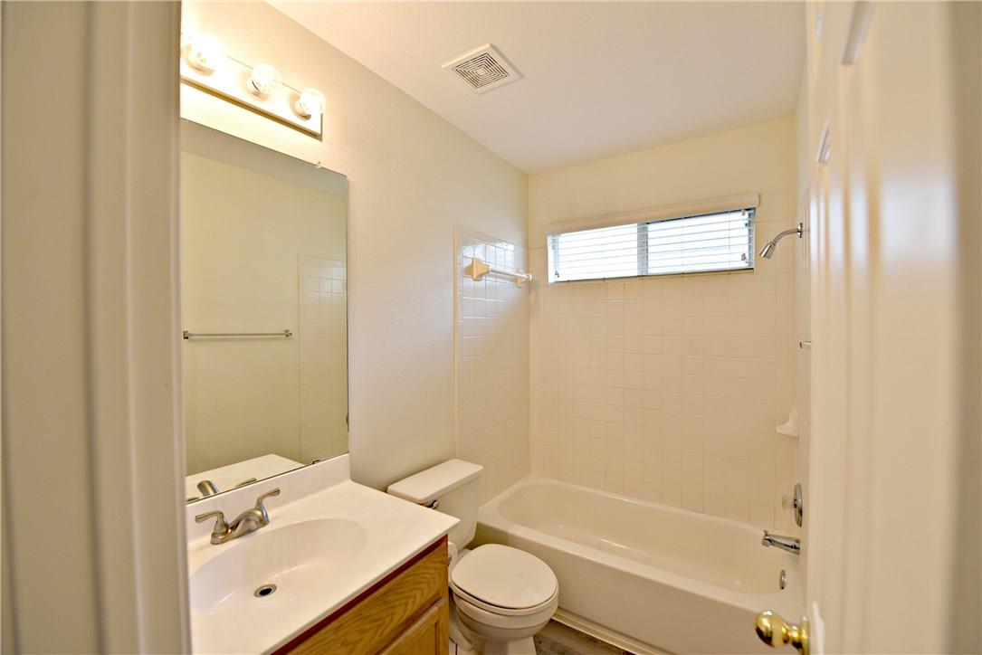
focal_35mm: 14
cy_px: 328
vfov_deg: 81.2
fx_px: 382
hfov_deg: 104.2
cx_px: 491
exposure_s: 1/80
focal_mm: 14
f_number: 4.5
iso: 400
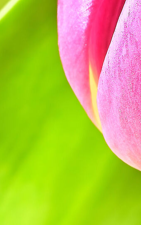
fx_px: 3797
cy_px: -53
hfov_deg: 2.1
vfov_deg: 3.4
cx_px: 273
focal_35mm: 618
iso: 100
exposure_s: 1/60
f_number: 16
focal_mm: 91
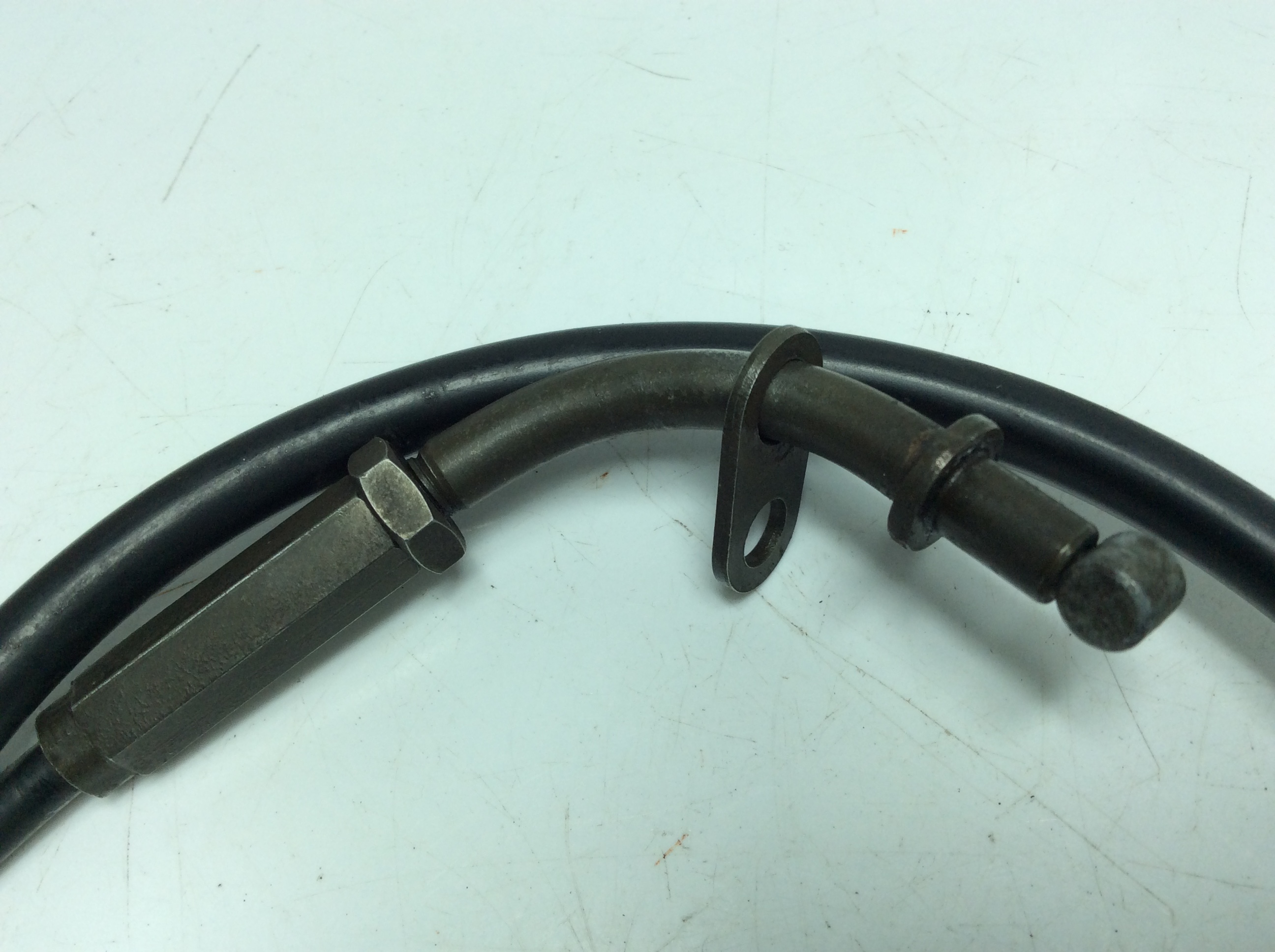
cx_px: 638
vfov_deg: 44.1
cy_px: 476
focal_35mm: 32
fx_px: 1177
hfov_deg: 56.9
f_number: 2.4
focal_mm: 3.3
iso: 32
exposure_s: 1/411
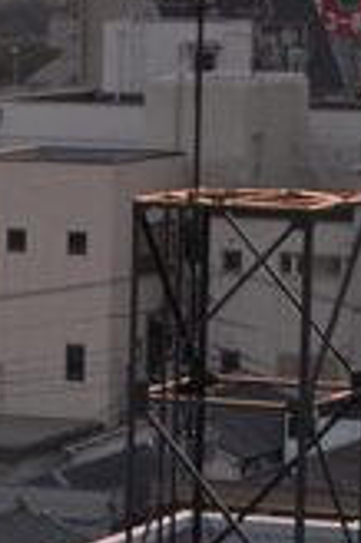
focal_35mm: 256
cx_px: -182
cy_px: 824
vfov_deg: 7.9
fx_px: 3859
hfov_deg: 5.3
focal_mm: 24.2
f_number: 2.8
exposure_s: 1/80
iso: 100
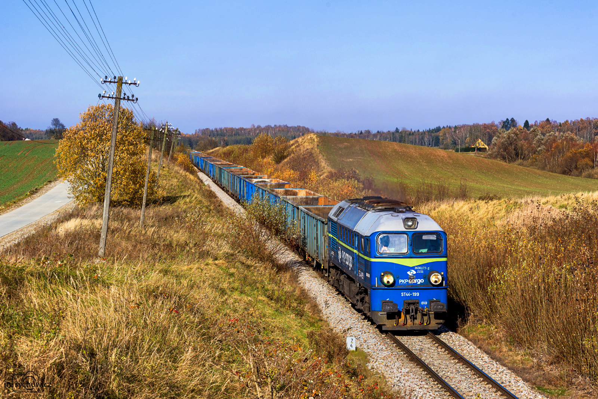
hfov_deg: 22.1
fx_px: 1529
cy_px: 200
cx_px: 299
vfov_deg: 14.9
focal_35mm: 92
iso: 250
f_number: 10
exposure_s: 1/1000
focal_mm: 92
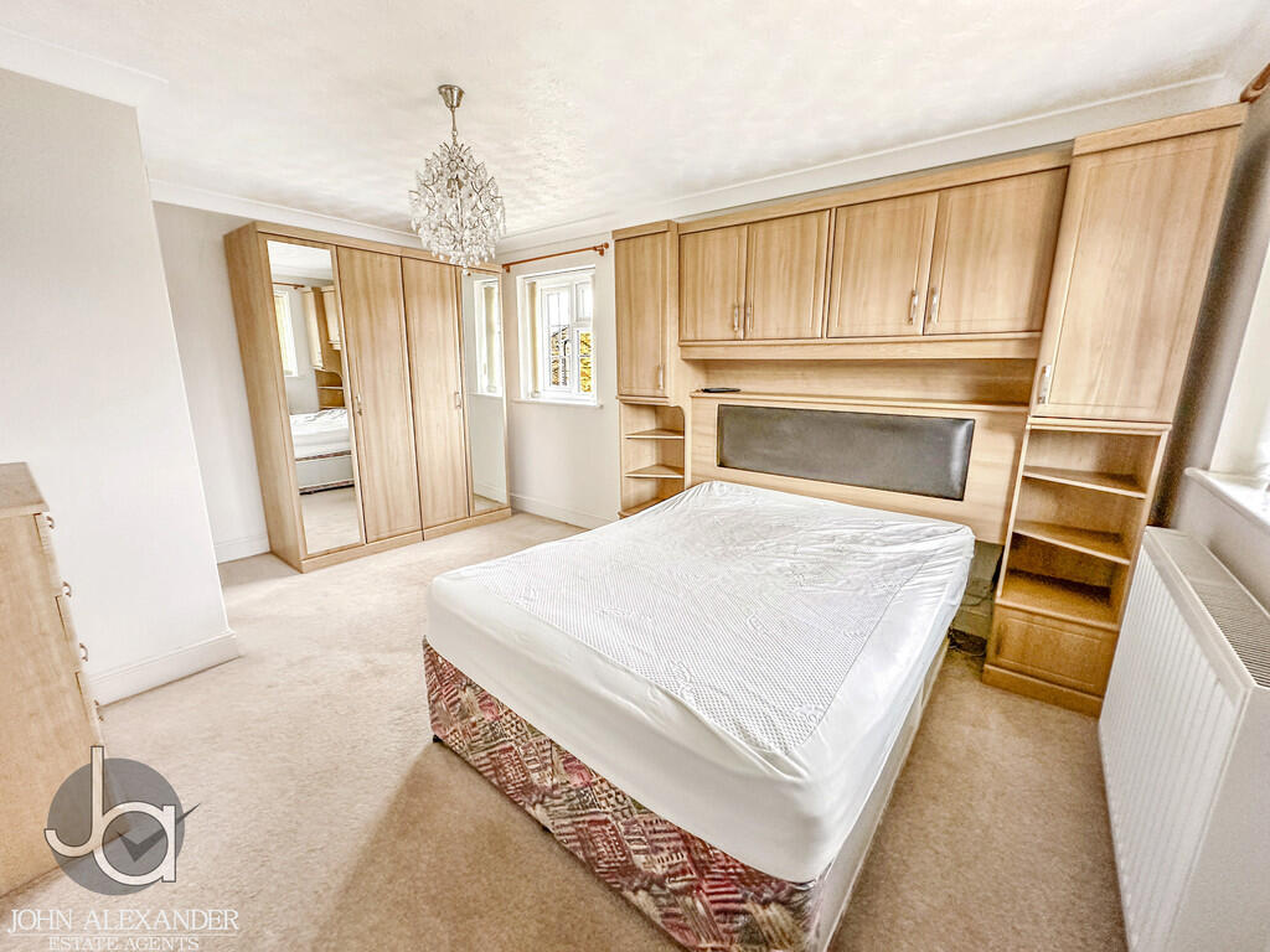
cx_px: 635
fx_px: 514
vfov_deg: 85.7
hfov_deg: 102.1
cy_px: 476
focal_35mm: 14
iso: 320
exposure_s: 1/68
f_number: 2.2
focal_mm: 2.22
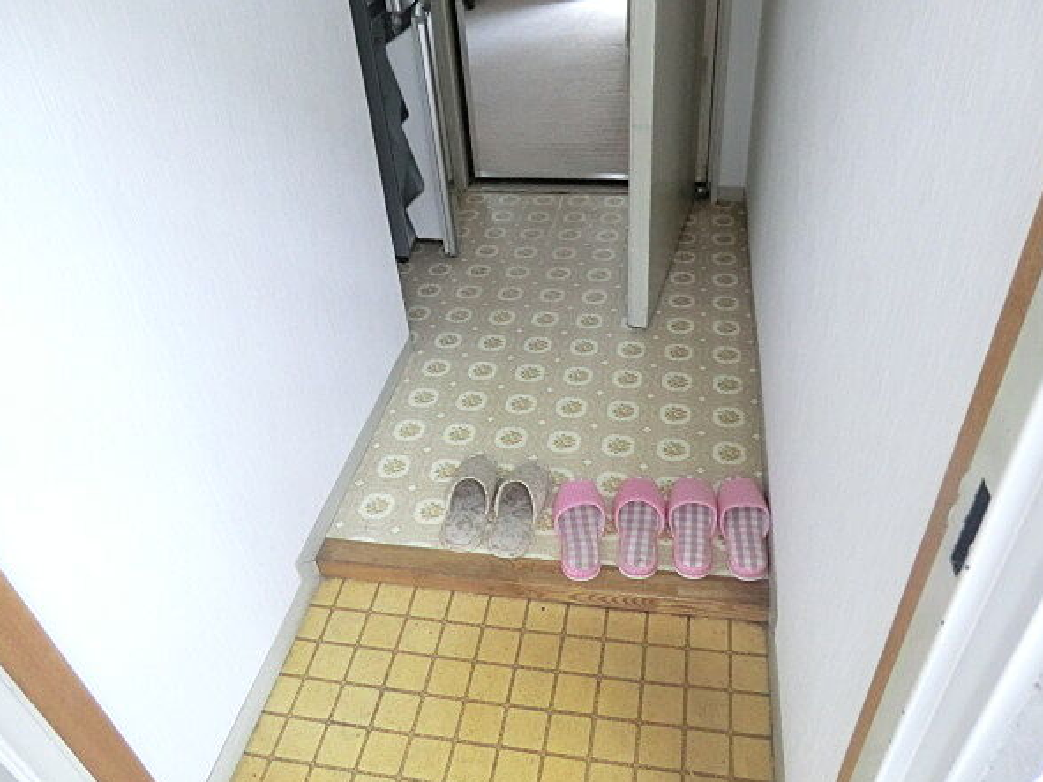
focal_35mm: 26
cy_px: 380
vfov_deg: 53.0
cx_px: 524
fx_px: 783
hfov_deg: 67.3
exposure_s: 1/60
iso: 640
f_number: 3.2
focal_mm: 4.3
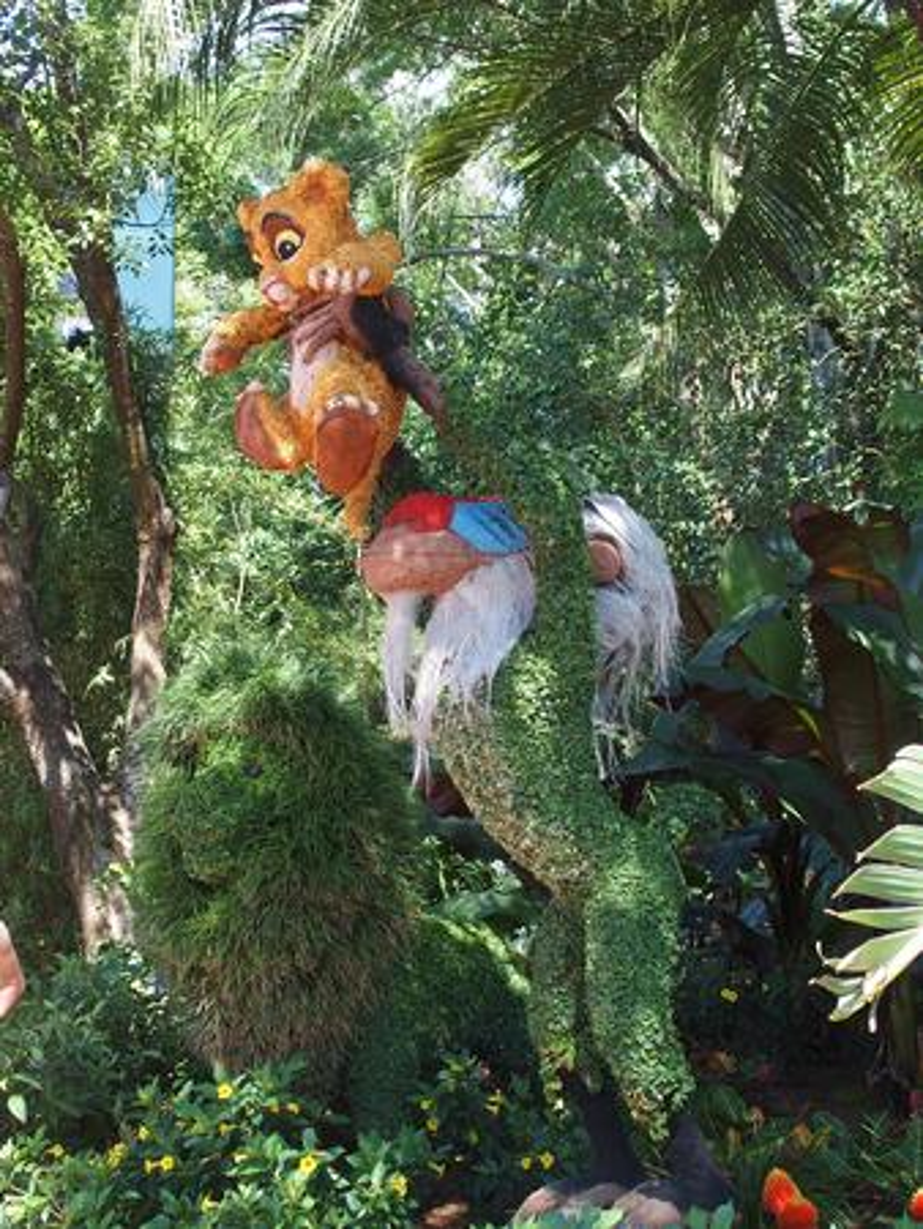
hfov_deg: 29.1
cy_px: 614
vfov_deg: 38.2
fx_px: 1776
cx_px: 462
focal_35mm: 50
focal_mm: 10.8
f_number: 3.5
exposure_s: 1/125
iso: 100
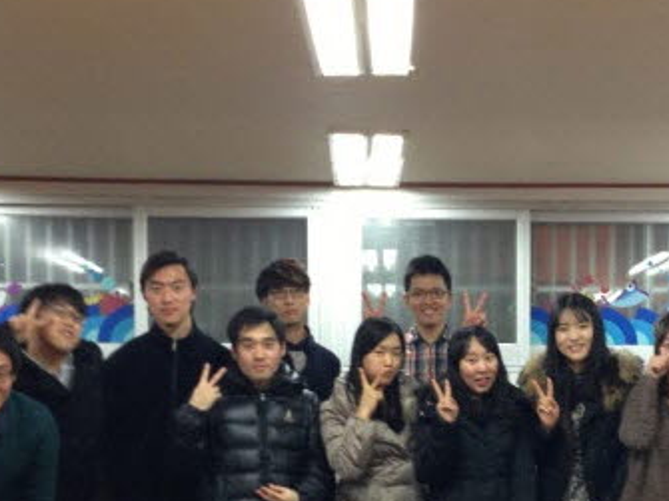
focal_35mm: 69
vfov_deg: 20.8
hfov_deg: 28.0
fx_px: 1333
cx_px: 447
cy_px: 462
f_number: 2.4
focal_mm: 4.13
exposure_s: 1/20
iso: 125
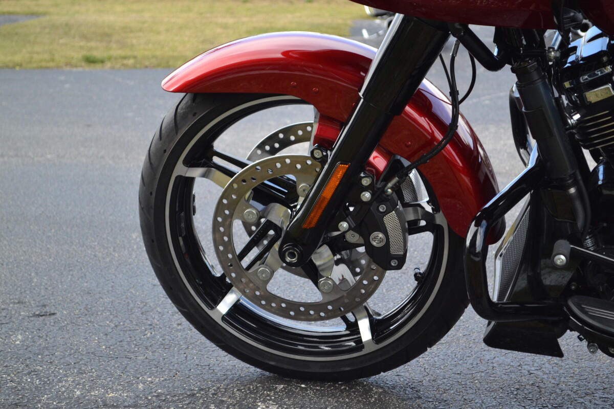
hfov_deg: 24.6
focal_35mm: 82
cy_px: 204
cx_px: 307
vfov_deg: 16.6
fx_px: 1407
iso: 200
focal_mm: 55
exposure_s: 1/125
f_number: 5.6
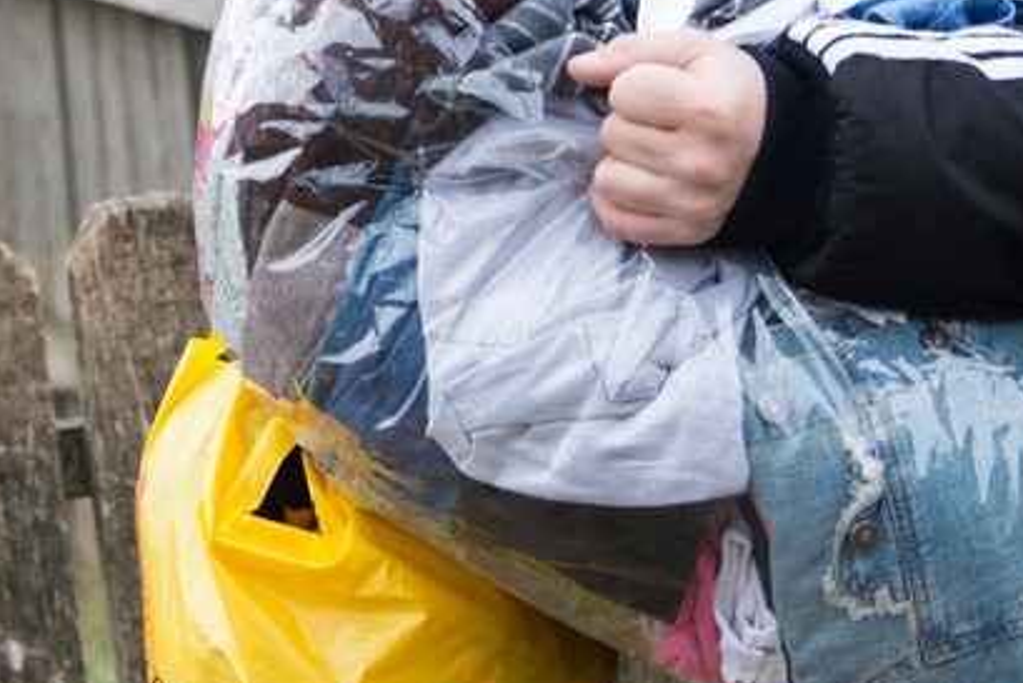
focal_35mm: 288
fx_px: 8186
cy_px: -203
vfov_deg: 4.8
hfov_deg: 7.1
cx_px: 329
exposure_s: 1/250
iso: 560
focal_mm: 82
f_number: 5
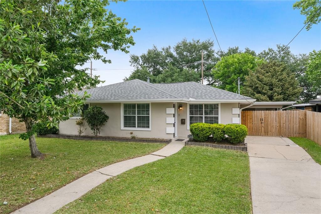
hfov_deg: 73.8
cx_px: 160
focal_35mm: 24
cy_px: 107
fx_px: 214
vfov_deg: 53.1
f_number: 10
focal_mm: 16
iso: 320
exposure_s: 1/200
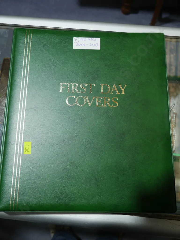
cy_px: 120
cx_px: 90
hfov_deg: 41.8
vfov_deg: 53.9
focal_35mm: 34
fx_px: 236
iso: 200
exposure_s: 1/60
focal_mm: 17
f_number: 4
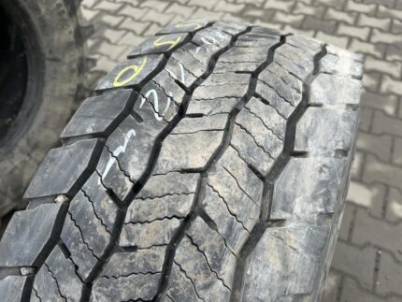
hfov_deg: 67.3
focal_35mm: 26
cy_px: 151
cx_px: 201
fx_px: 302
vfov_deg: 53.1
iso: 50
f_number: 1.5
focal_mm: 5.7
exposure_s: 1/478
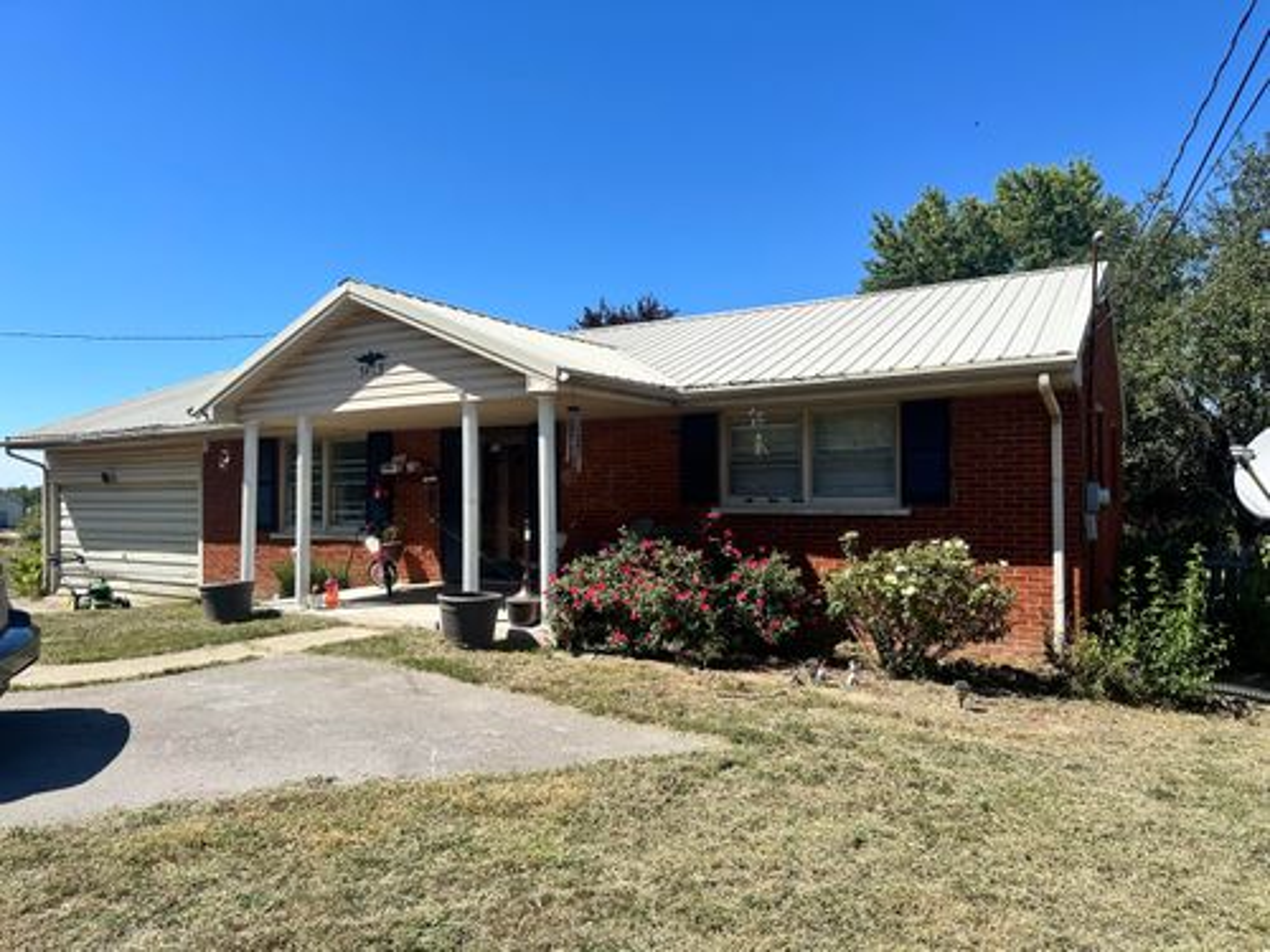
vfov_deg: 56.8
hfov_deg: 71.6
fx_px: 881
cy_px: 476
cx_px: 635
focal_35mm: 24
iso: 80
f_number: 1.78
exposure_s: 1/4545
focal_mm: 6.86
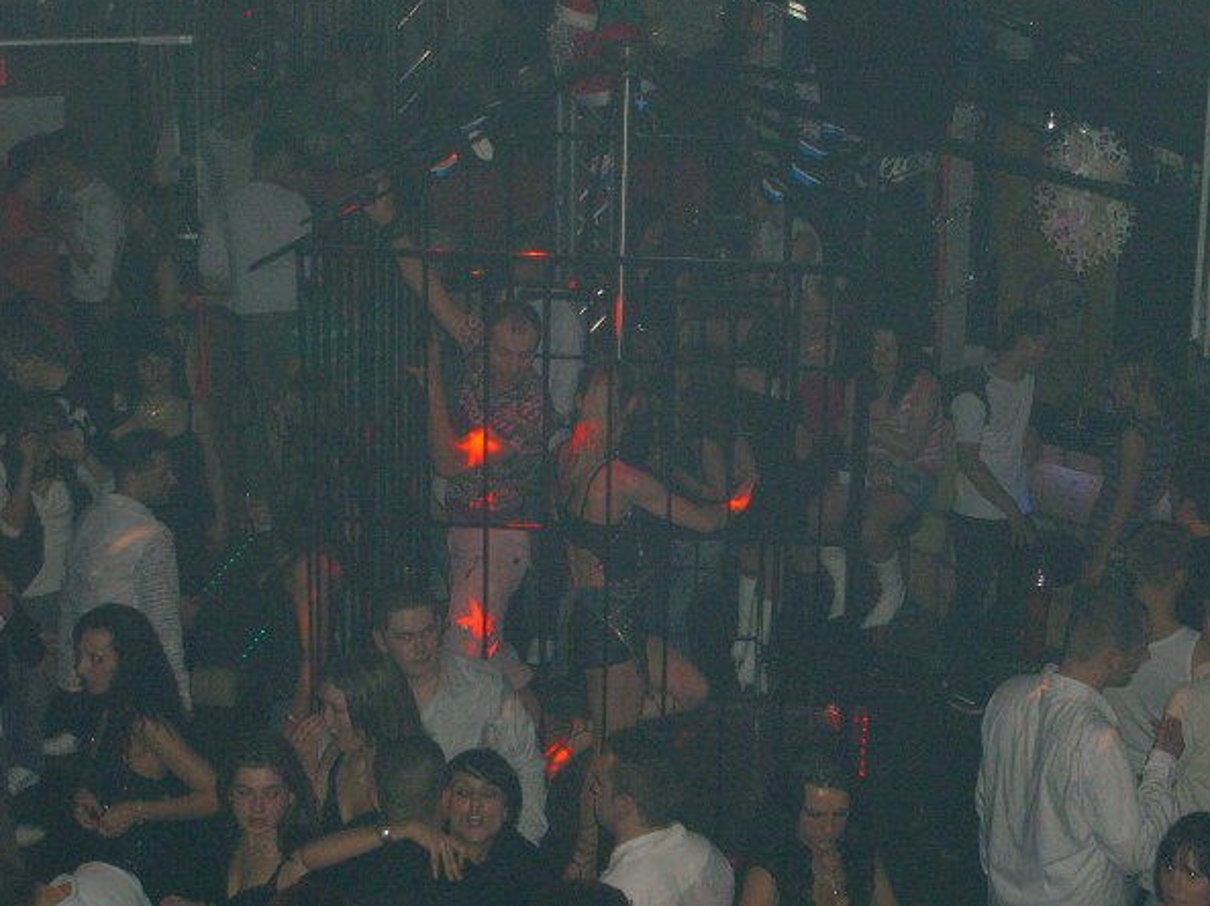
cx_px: 610
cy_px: 449
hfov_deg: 24.1
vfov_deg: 18.2
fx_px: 2830
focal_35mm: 81
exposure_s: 1/60
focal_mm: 16.6
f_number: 4.4
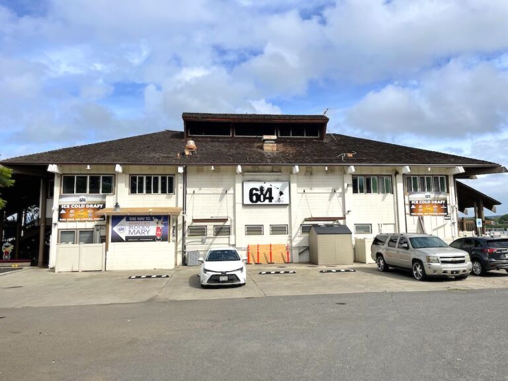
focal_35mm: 26
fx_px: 382
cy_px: 190
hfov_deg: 67.3
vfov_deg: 53.1
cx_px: 254
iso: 32
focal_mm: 4.2
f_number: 1.6
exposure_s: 1/4651
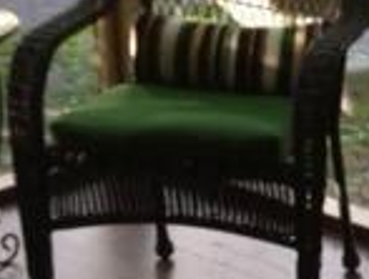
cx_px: 540
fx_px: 1624
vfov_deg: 9.8
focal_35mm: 152
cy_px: 156
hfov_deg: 12.4
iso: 160
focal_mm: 4.28
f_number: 2.4
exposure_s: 1/20
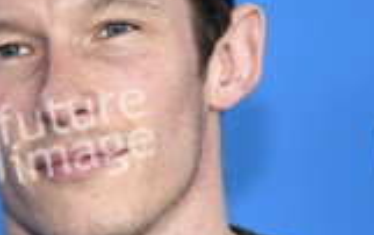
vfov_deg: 2.6
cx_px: 102
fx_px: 5163
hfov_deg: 4.1
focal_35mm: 506
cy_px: 261
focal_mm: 200
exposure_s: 1/320
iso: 800
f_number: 3.5
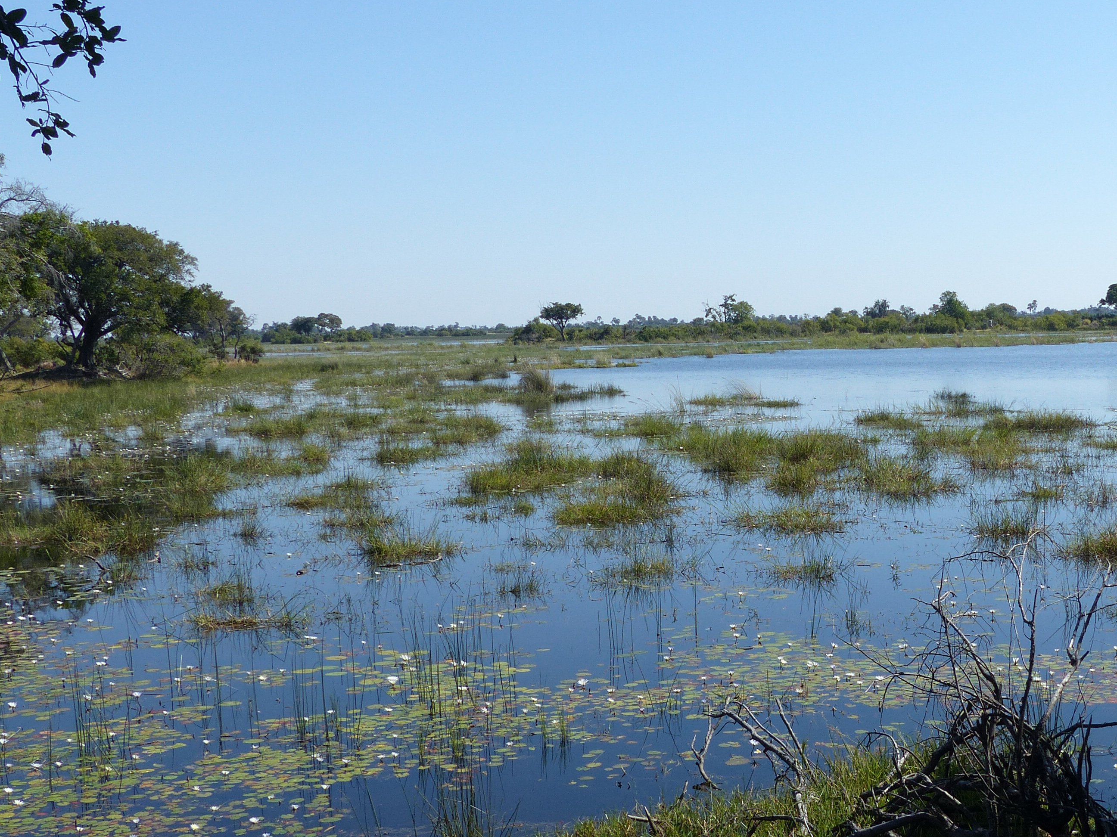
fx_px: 1742
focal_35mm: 54
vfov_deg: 26.9
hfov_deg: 34.9
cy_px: 545
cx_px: 817
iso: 100
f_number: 4
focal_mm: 6.3
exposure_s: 1/1000
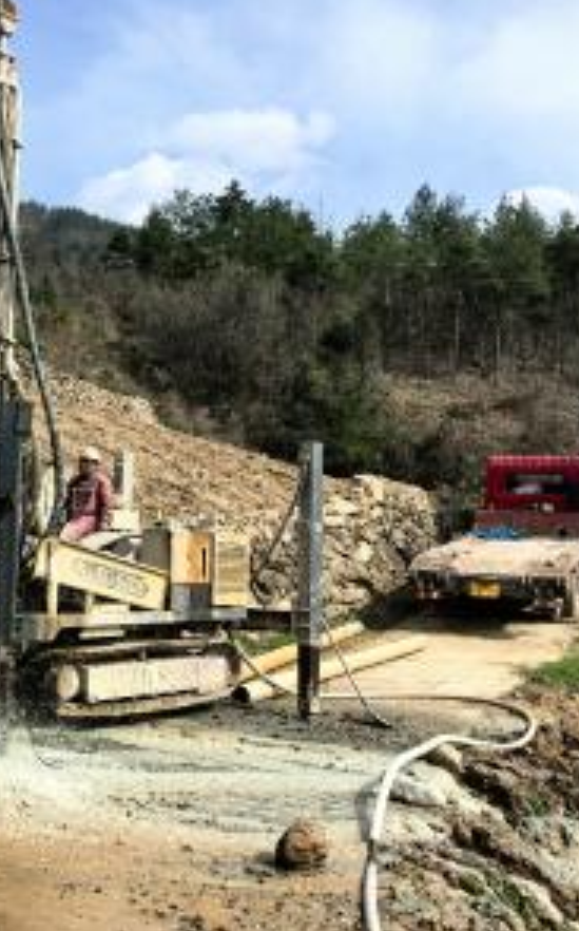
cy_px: 462
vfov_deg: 50.4
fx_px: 988
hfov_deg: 32.0
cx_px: 133
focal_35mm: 39
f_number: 2
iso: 50
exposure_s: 1/1548
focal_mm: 6.98
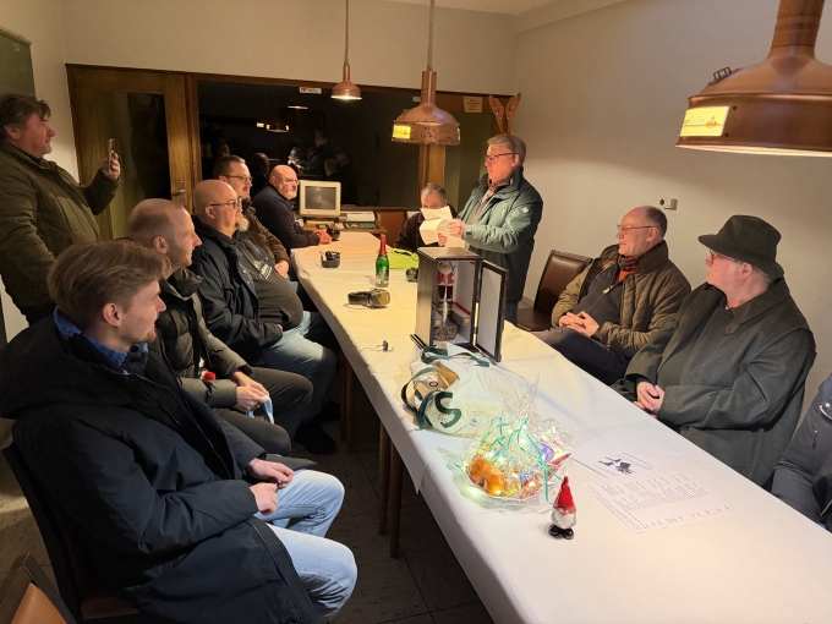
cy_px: 312
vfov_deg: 56.8
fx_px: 577
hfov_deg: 71.6
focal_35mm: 24
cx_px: 416
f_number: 1.78
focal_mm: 6.76
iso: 800
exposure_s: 1/50
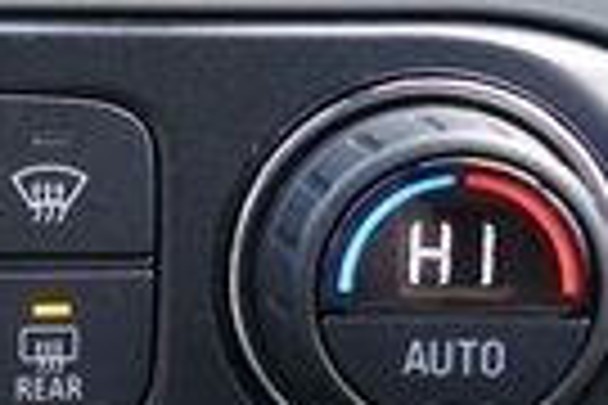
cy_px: 133
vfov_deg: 7.1
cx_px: -378
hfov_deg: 10.2
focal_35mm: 194
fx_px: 3276
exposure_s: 1/160
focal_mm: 41
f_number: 3.2
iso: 2000
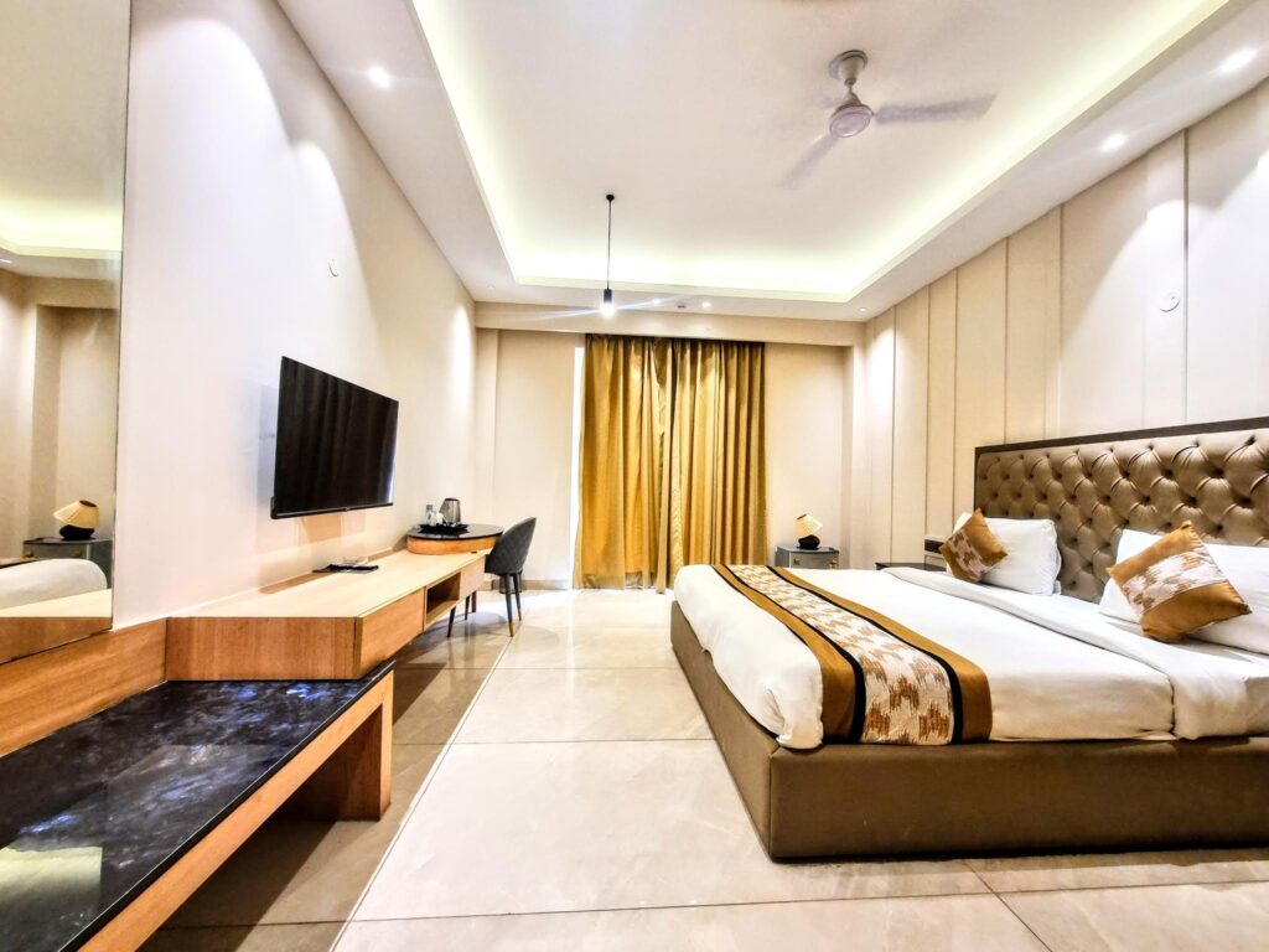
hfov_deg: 106.2
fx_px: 477
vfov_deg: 89.9
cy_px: 476
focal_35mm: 13
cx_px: 634
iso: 160
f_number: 2.2
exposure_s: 1/50
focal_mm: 1.74
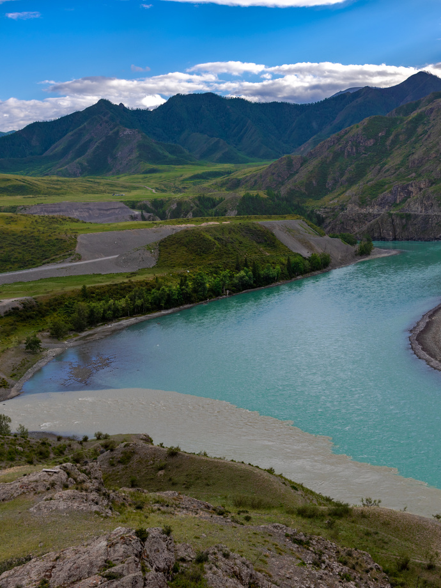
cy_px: 290
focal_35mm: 41
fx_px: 696
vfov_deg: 45.8
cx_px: 253
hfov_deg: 35.1
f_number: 5
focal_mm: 28
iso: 200
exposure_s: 1/640
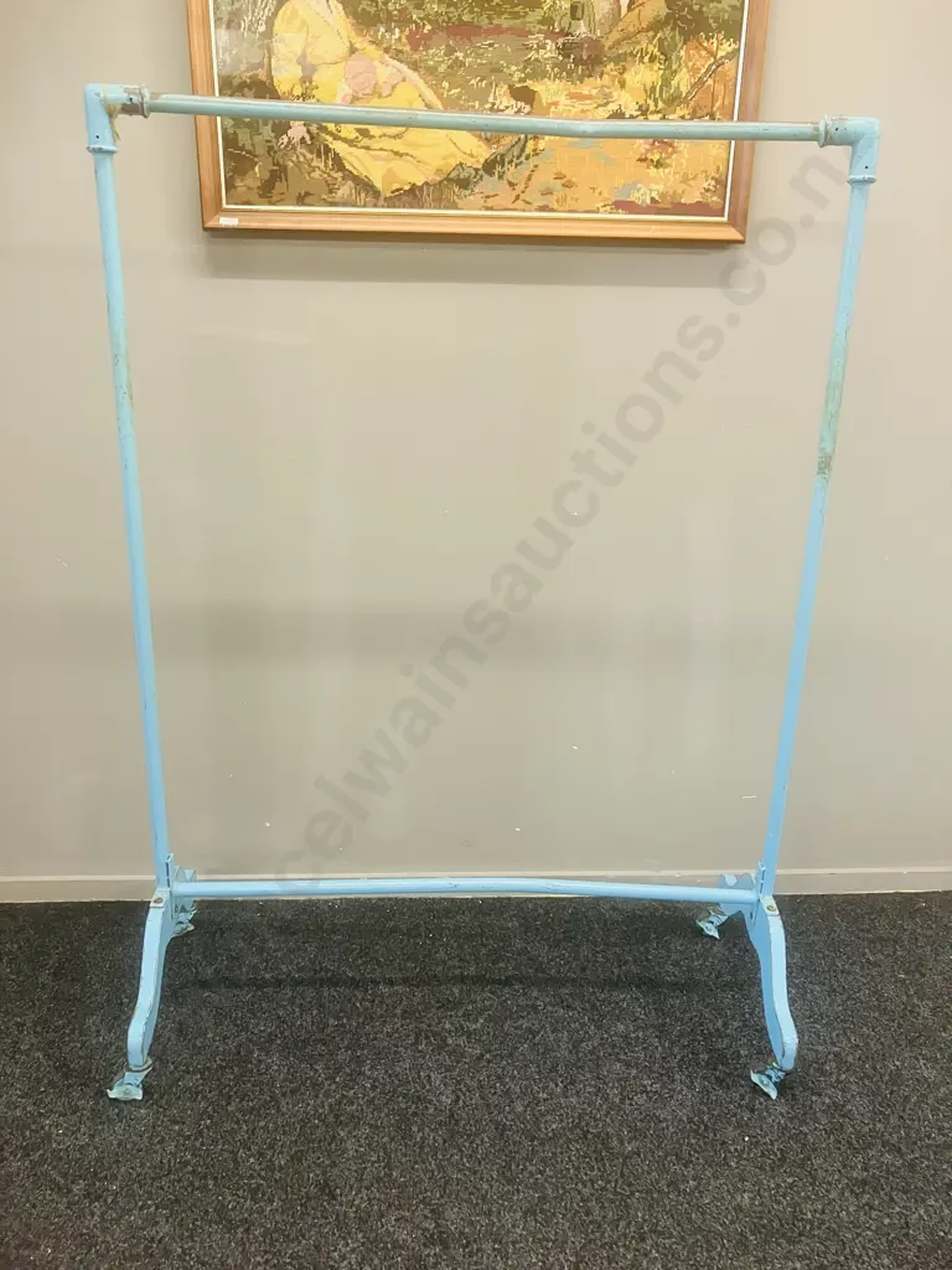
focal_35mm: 28
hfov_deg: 49.7
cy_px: 635
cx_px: 476
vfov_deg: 63.4
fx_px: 1027
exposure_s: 1/50
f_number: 1.8
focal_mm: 3.99
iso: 250
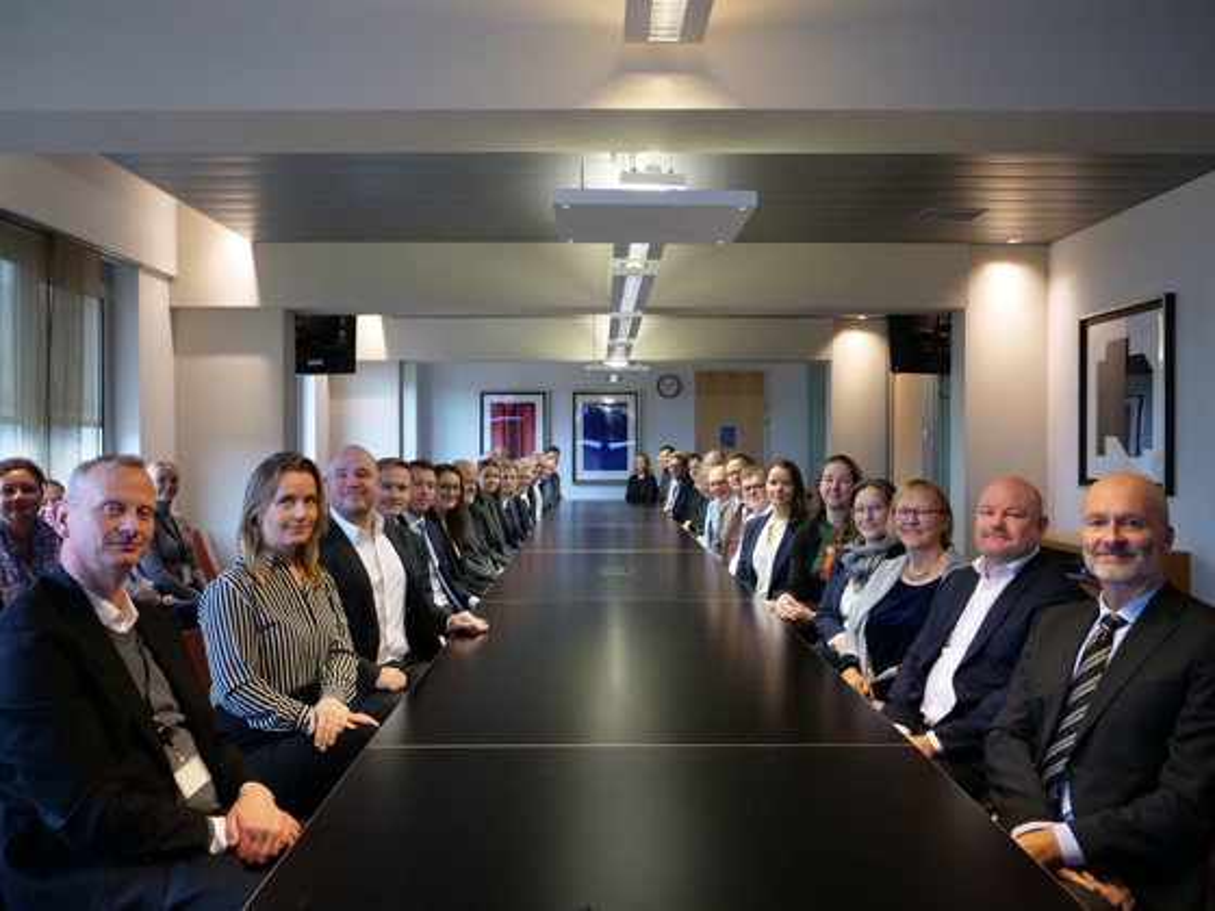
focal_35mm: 30
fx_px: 1053
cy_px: 456
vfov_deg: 46.8
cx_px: 608
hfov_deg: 60.0
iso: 800
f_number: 3
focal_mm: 15
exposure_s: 1/60
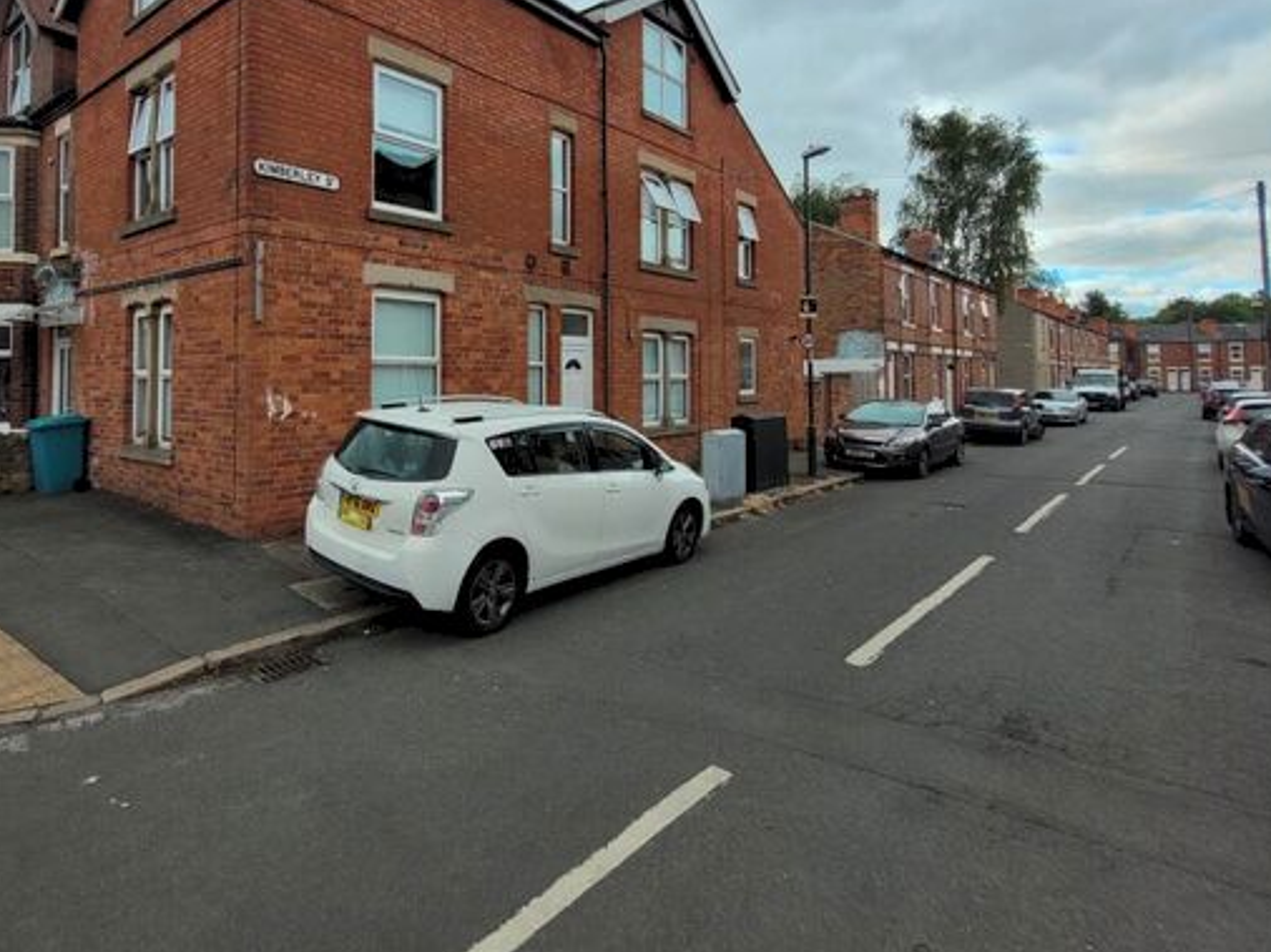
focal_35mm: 18
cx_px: 538
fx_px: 661
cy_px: 386
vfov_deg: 70.9
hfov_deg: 87.1
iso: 40
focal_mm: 1.74
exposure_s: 1/476
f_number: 2.2
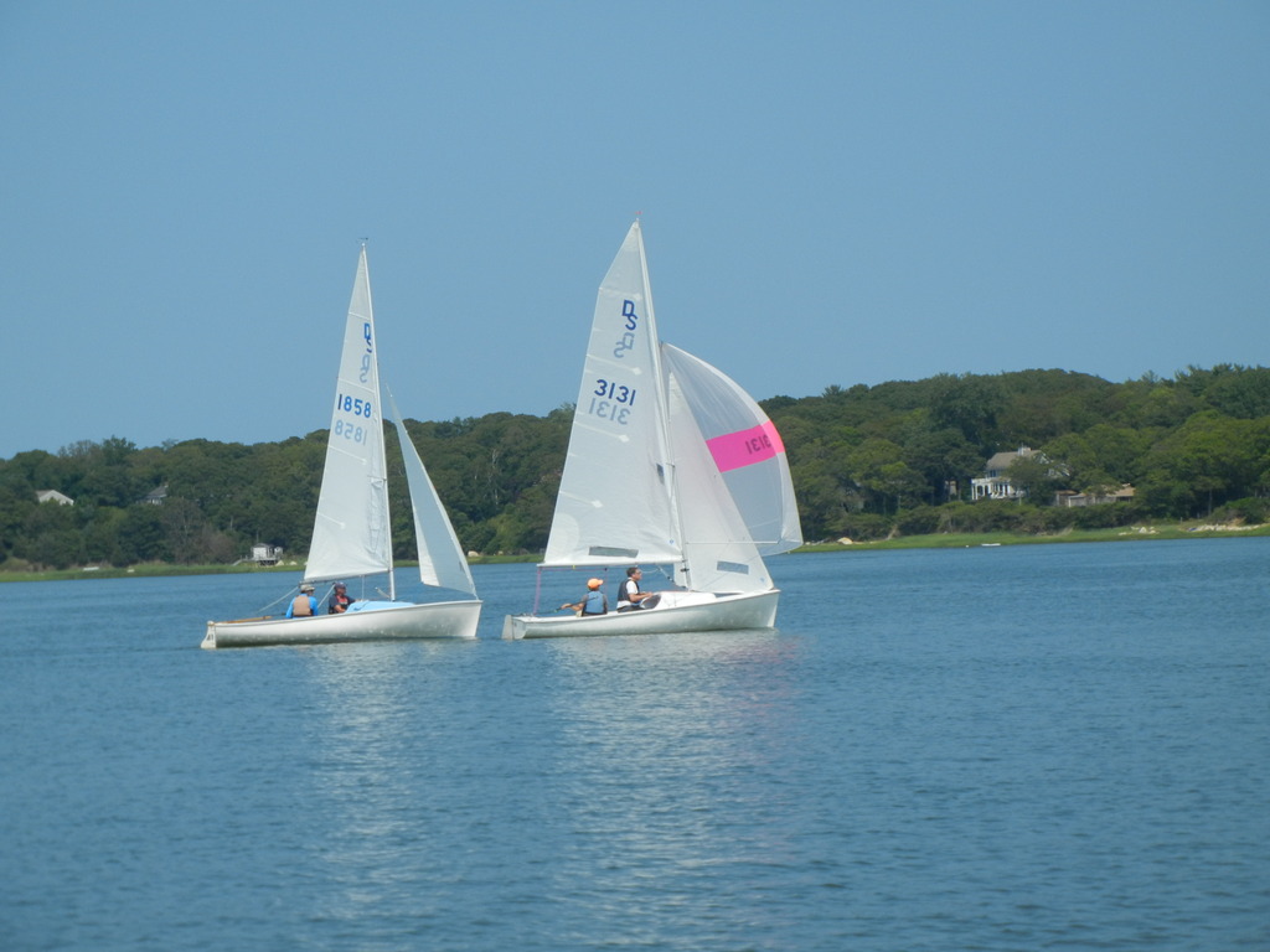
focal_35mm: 133
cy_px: 476
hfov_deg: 14.8
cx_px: 635
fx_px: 4880
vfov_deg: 11.1
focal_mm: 24
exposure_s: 1/337
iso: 160
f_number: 9.2
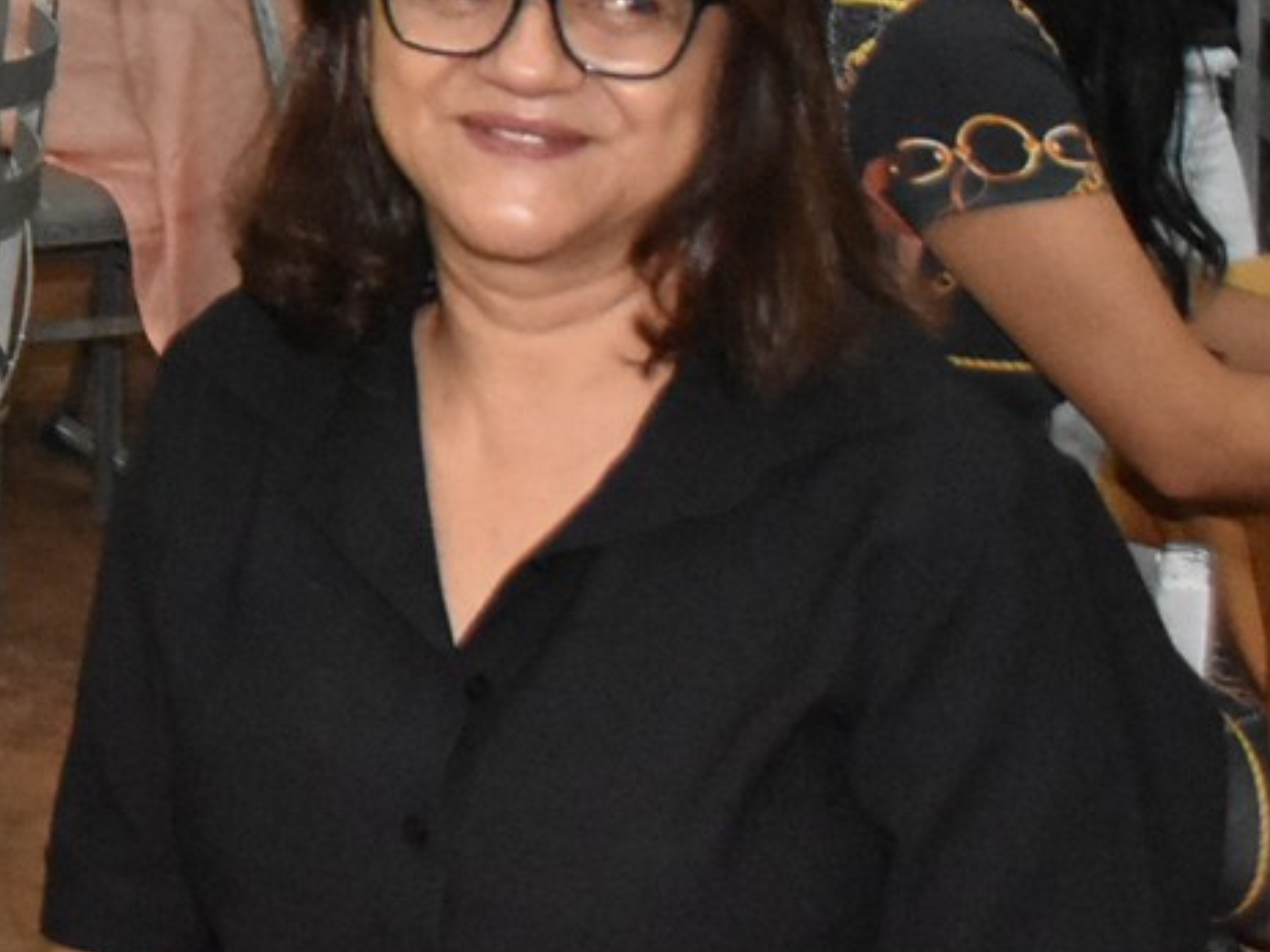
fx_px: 4108
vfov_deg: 12.5
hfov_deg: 15.7
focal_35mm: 112
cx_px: -830
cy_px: -527
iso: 5000
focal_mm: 20
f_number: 5
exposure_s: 1/80
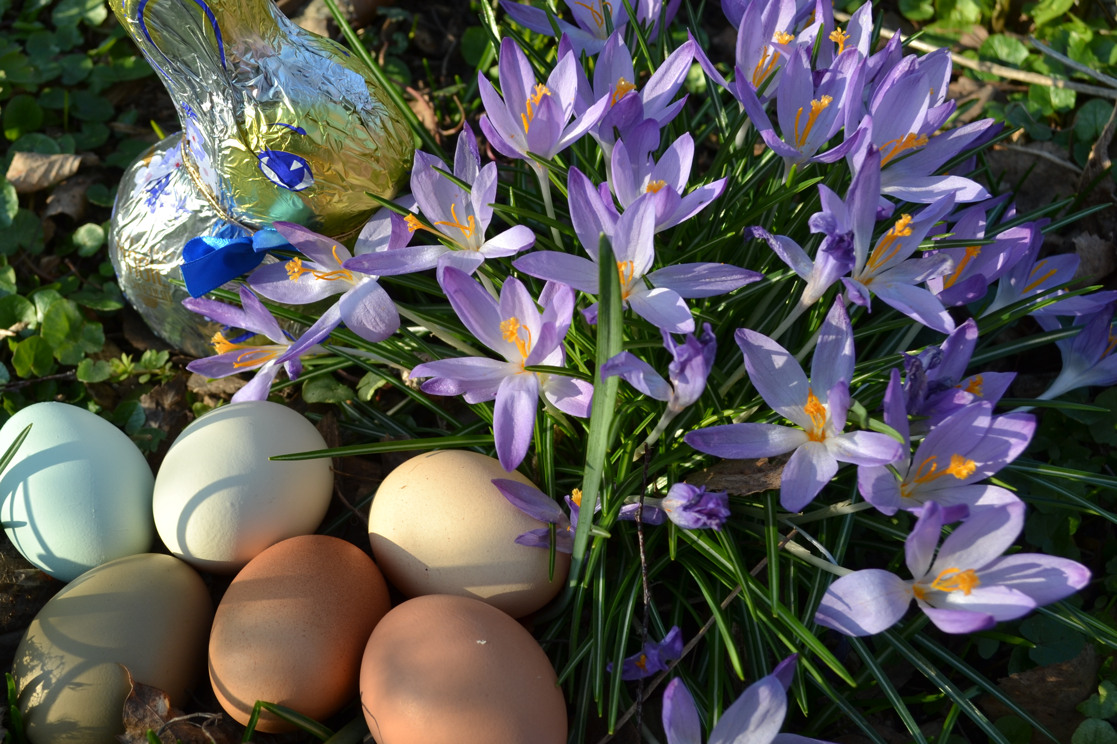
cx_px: 495
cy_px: 361
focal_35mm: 48
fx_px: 1489
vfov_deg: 28.1
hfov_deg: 41.1
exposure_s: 1/160
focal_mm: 26
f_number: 6.3
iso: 100
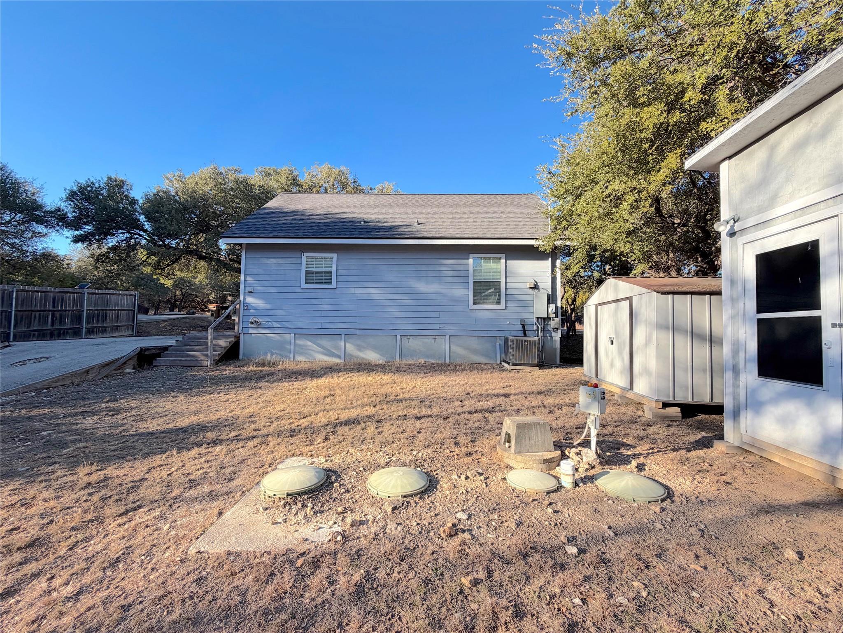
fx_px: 341
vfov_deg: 85.7
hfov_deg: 102.1
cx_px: 422
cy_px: 316
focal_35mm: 14
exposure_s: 1/502
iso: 40
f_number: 2.2
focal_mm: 2.22
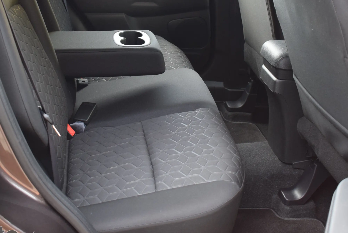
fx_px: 501
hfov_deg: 38.3
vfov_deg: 26.0
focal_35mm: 52
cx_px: 162
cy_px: 77
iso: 1100
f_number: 3.8
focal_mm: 23
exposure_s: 1/60
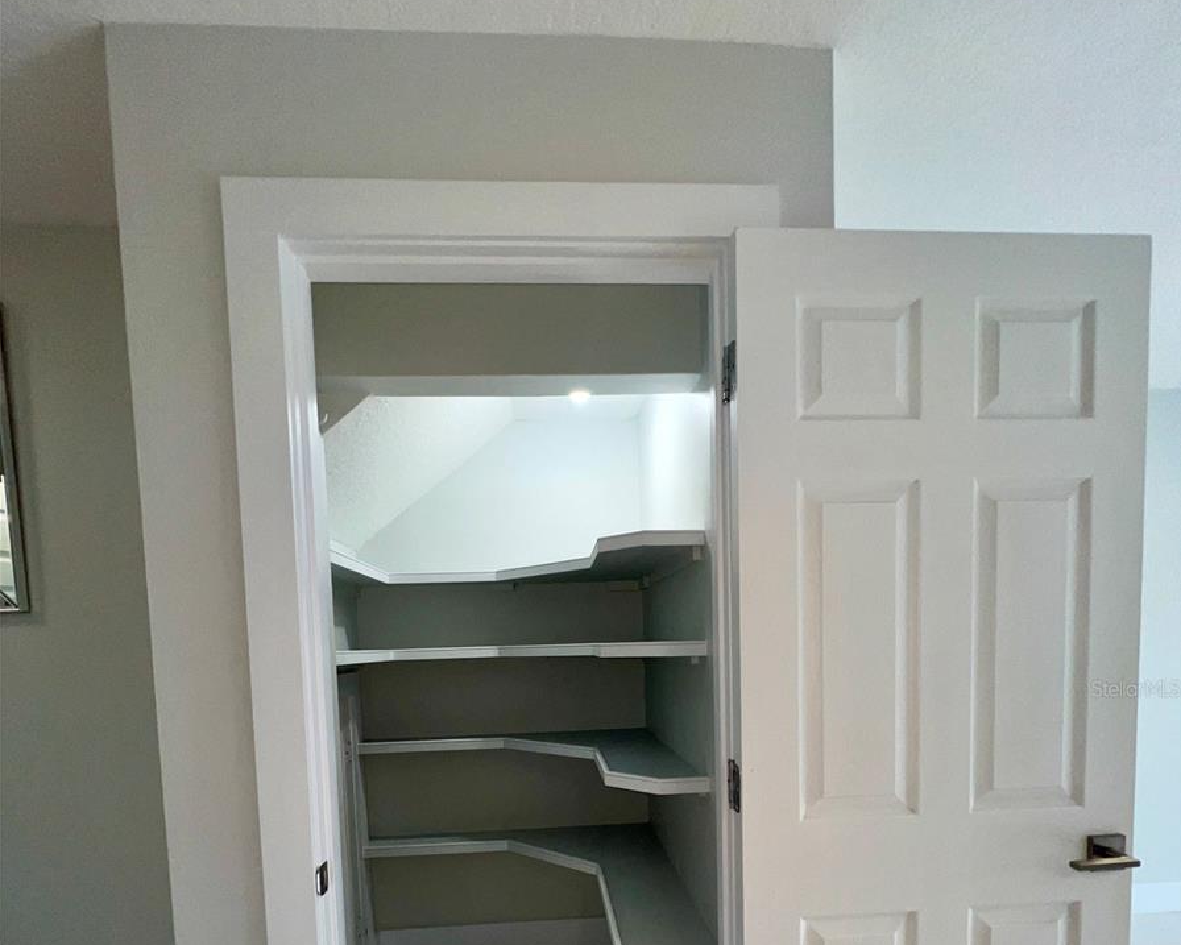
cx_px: 592
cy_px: 688
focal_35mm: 17
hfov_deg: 89.6
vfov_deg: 72.6
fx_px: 594
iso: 25
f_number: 1.8
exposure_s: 1/122
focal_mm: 1.57
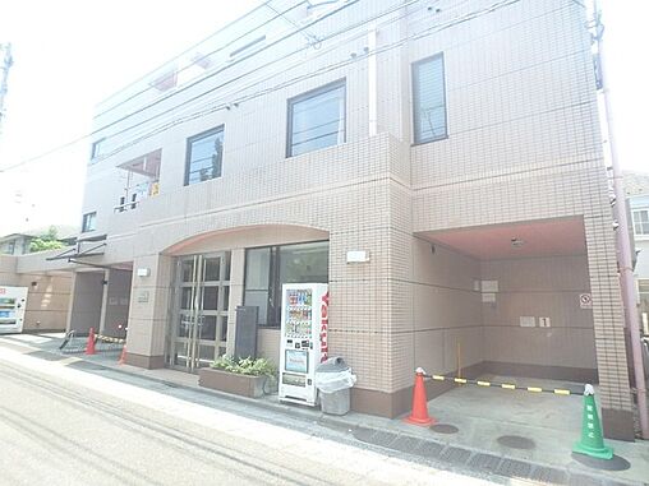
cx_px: 324
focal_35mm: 21
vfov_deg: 63.4
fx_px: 394
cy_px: 243
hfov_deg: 79.0
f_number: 3.5
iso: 400
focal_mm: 3.7
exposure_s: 1/640
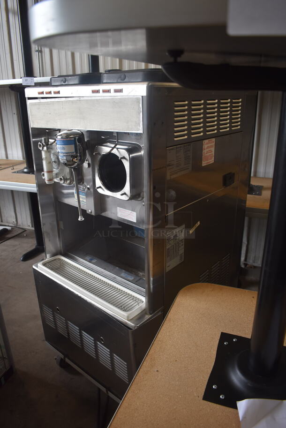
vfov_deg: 67.3
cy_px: 214
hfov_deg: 48.0
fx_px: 321
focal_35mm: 27
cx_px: 143
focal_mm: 18
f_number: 4
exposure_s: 1/250
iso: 400
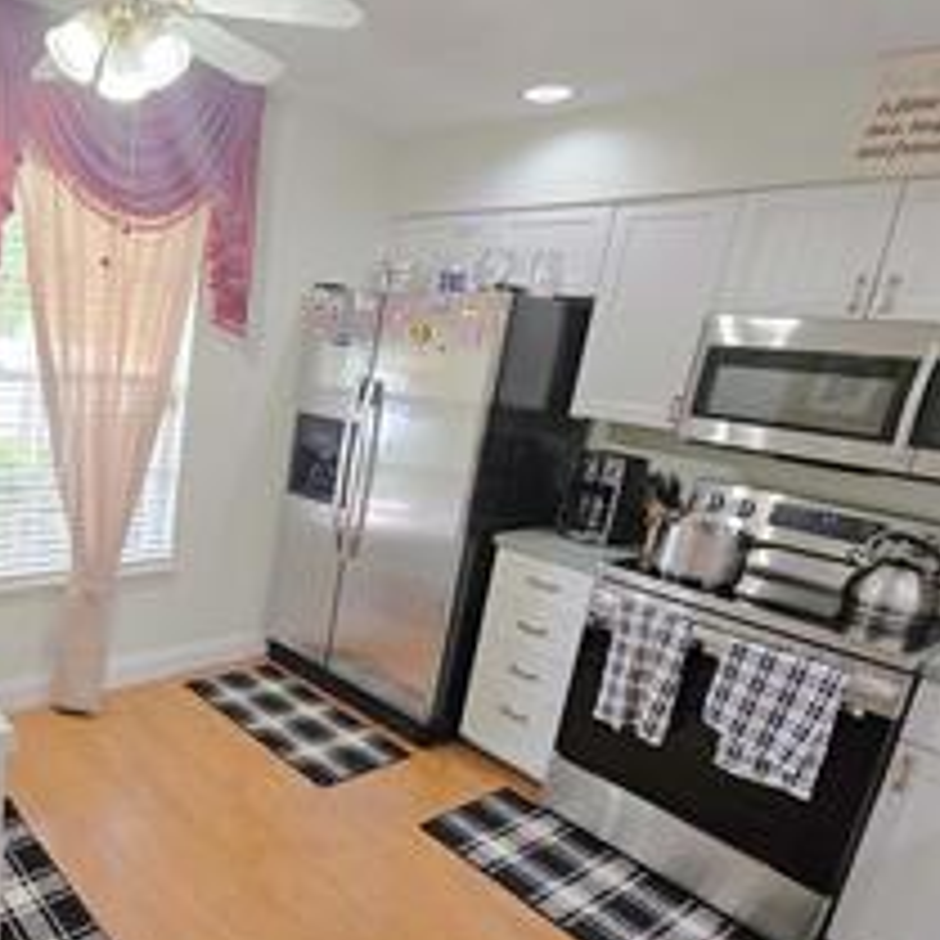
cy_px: 526
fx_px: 676
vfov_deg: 69.4
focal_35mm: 22
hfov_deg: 62.3
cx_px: 157
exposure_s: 1/60
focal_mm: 2.2
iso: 160
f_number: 2.2
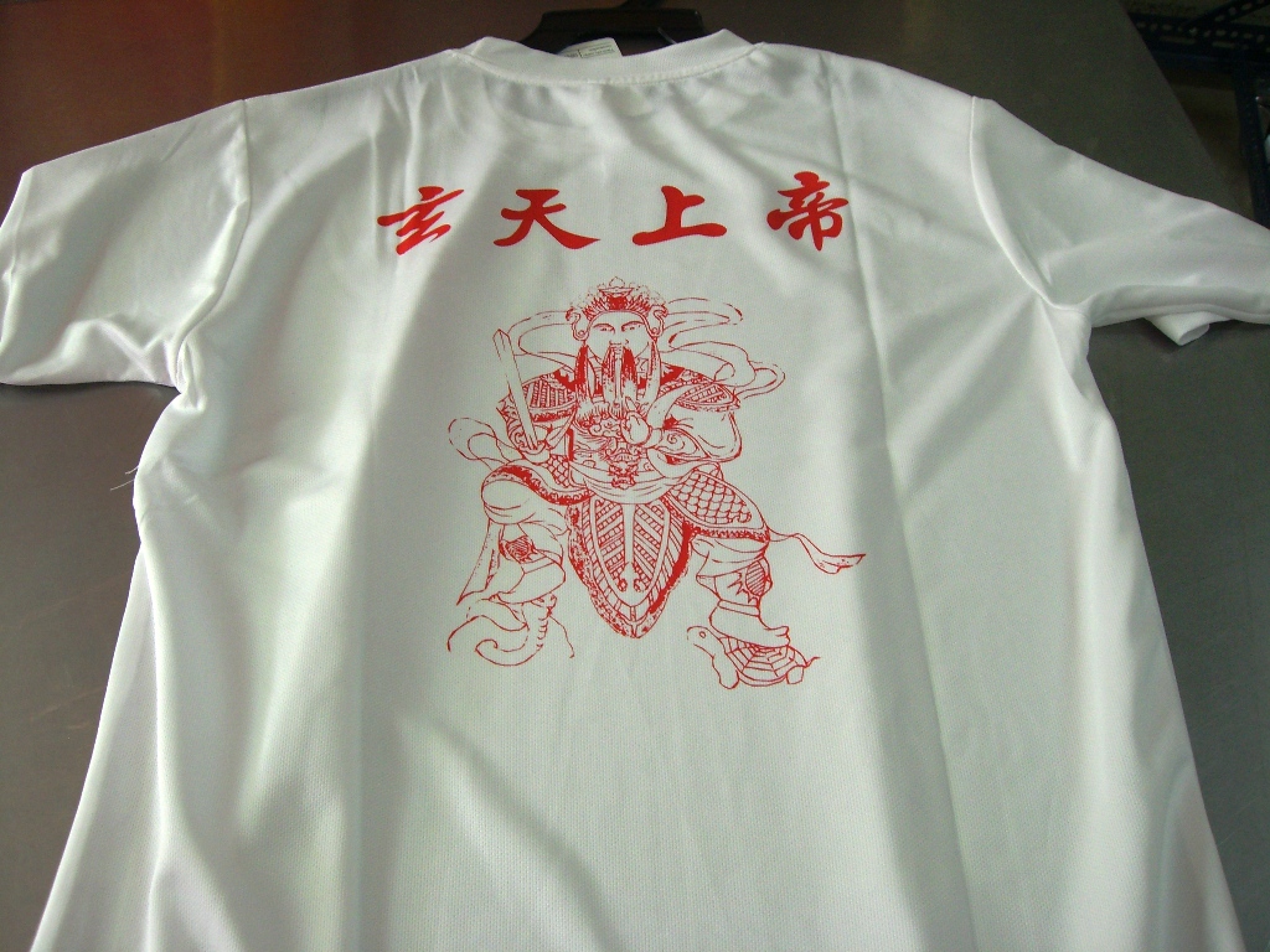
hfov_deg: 49.0
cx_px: 635
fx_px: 1394
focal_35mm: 38
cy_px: 476
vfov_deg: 37.7
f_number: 2.7
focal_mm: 6.2
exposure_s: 1/80
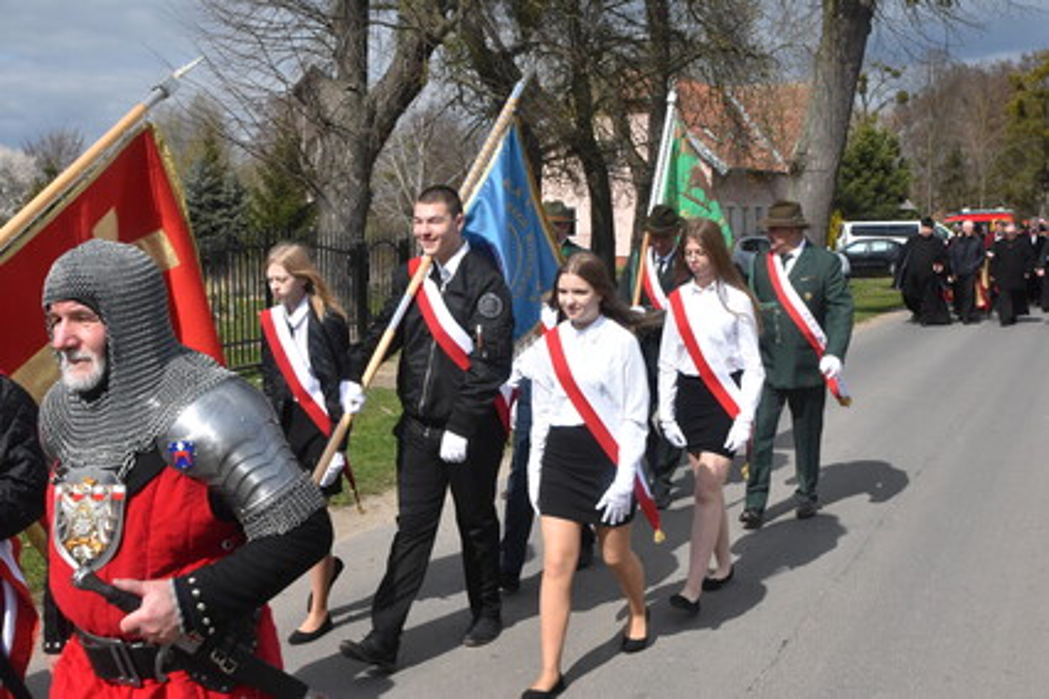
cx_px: 524
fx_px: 1093
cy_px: 350
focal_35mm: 38
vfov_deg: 35.5
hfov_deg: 51.3
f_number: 16
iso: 1250
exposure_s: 1/1000
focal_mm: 25
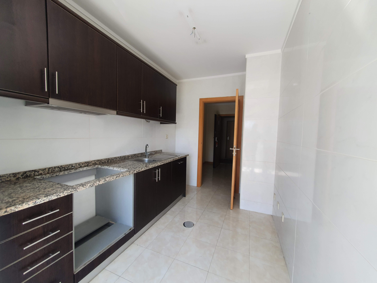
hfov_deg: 106.2
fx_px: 142
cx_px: 188
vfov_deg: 89.9
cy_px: 142
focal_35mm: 13
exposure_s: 1/60
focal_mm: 1.8
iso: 64
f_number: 2.2
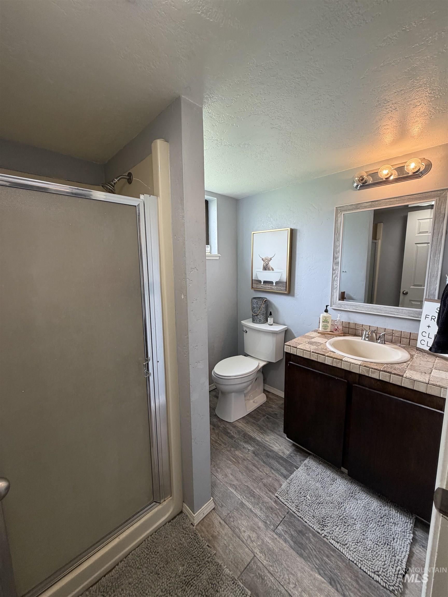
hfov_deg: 85.7
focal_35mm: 14
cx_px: 224
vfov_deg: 102.1
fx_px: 242
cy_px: 298
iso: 200
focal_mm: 2.22
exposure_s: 1/60
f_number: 2.2
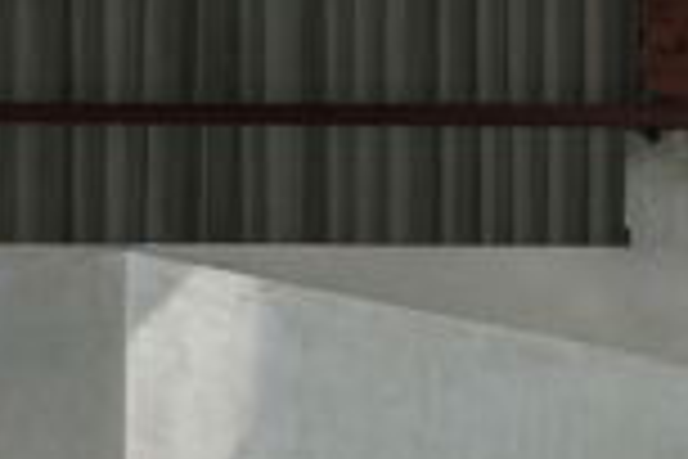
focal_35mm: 89
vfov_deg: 15.4
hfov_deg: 19.9
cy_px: 209
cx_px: 1021
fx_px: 1701
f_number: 11
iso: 50
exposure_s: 1/250
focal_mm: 17
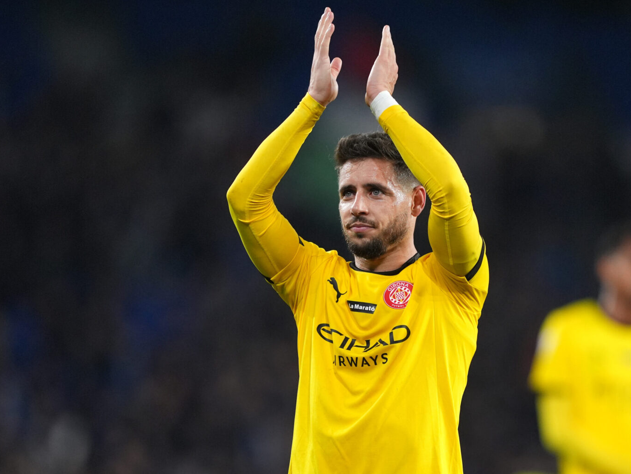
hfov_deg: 4.6
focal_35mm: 434
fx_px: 7912
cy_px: 237
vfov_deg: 3.4
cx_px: 340
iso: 2500
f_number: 2.8
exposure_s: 1/2500
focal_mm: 400
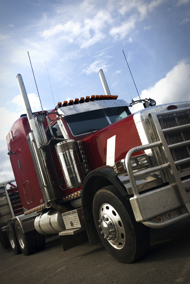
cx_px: 93
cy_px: 142
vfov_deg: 51.9
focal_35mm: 37
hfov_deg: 35.9
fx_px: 293
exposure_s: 1/100
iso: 200
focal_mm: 24
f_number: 8
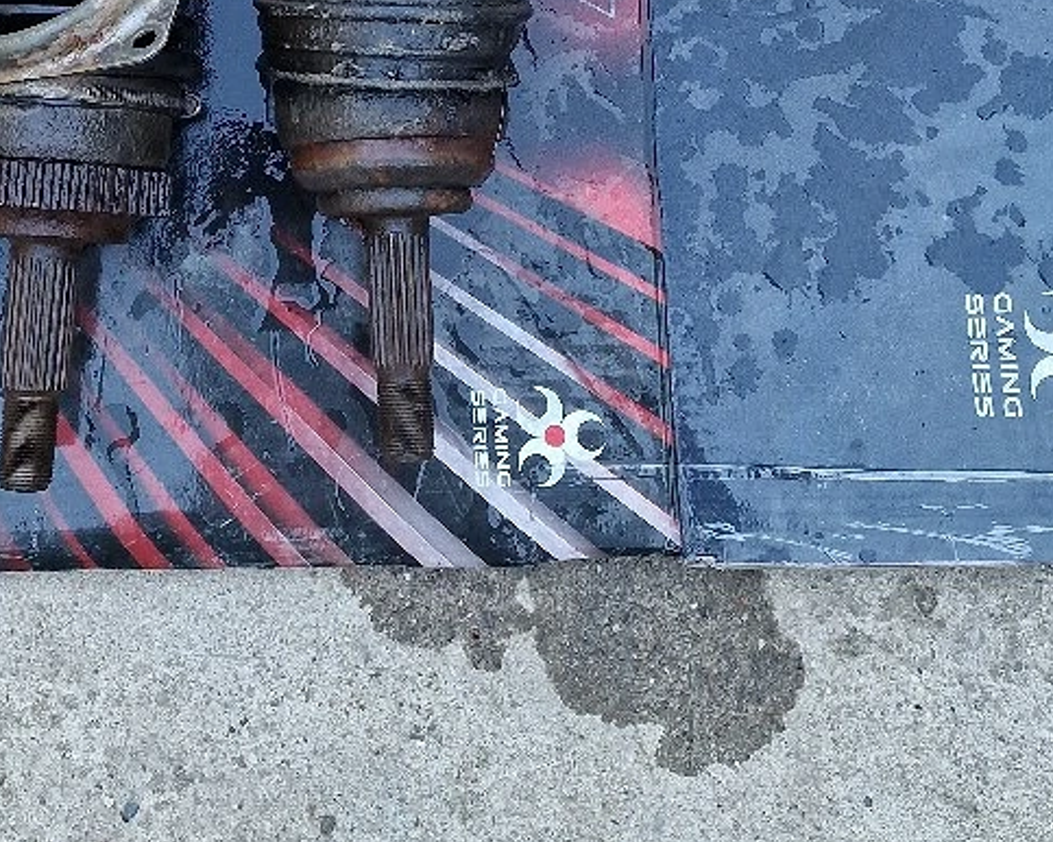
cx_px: 303
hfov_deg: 30.1
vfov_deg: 22.5
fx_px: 1931
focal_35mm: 62
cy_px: -184
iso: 50
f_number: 1.8
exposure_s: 1/100
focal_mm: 6.4
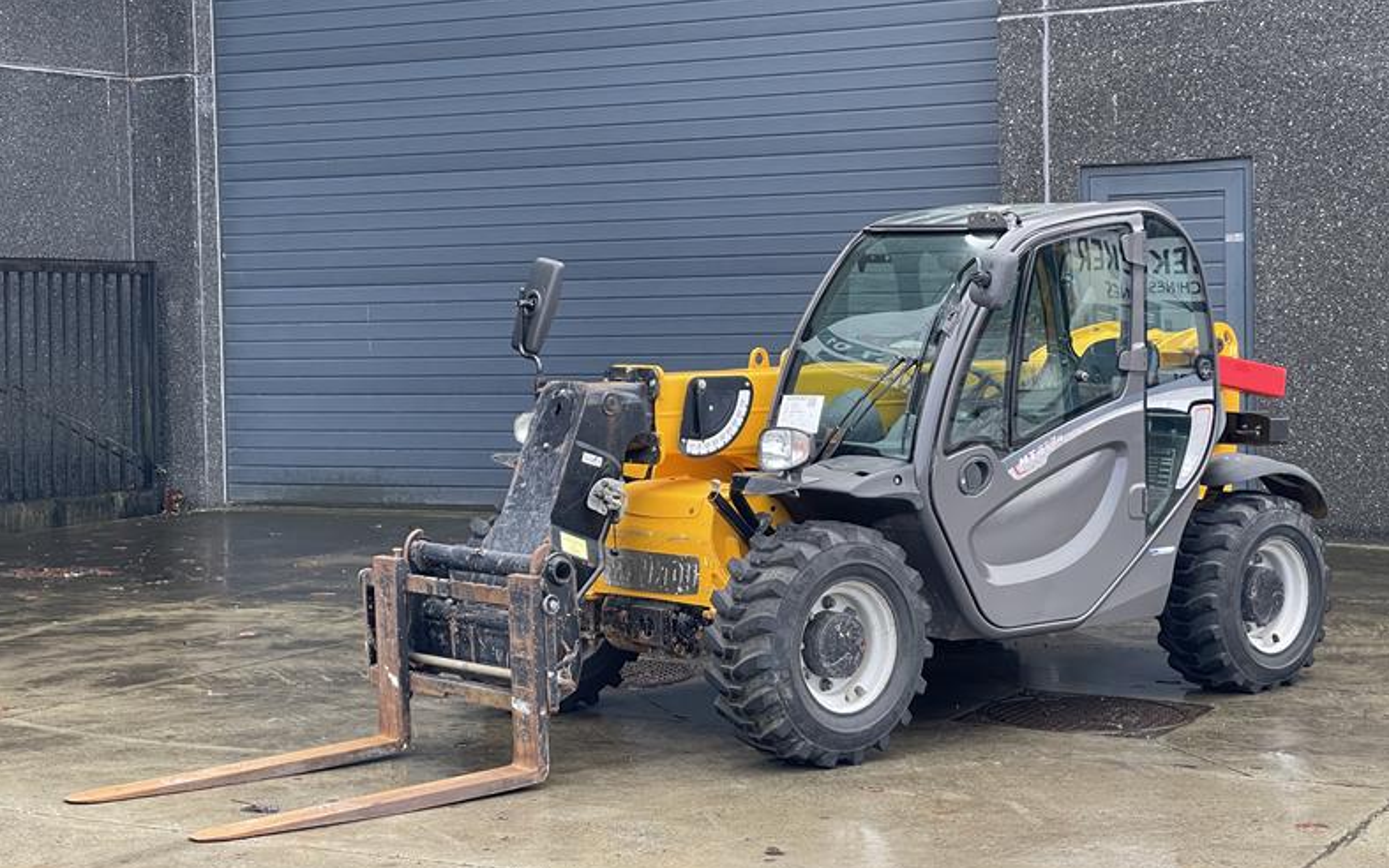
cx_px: 692
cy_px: 406
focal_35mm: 69
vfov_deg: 18.9
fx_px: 2612
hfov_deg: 29.8
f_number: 2.2
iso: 200
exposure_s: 1/64
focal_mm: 7.5
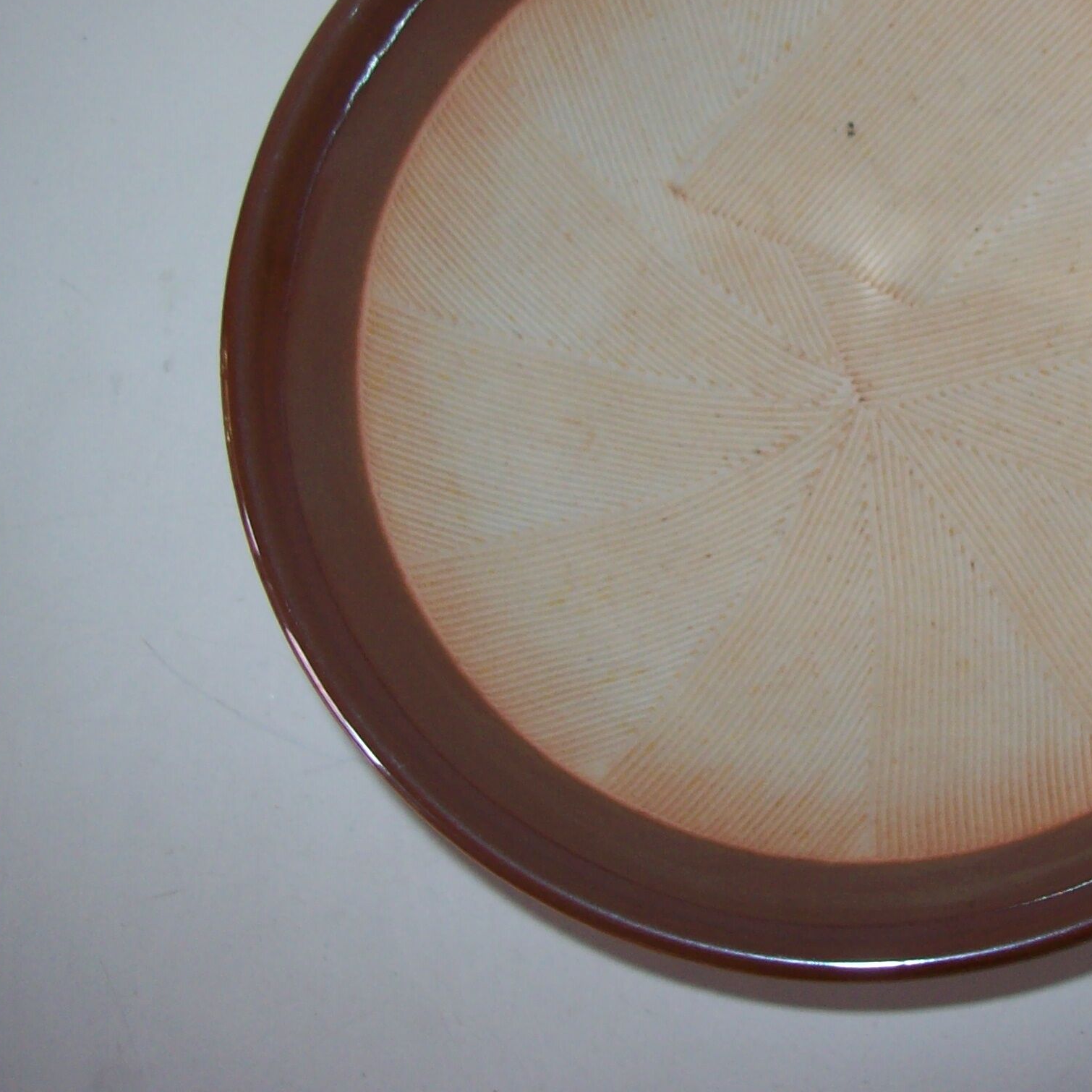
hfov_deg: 28.0
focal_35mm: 60
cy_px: 359
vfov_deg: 28.4
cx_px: 869
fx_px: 2141
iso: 80
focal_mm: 6
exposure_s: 1/64
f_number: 2.7
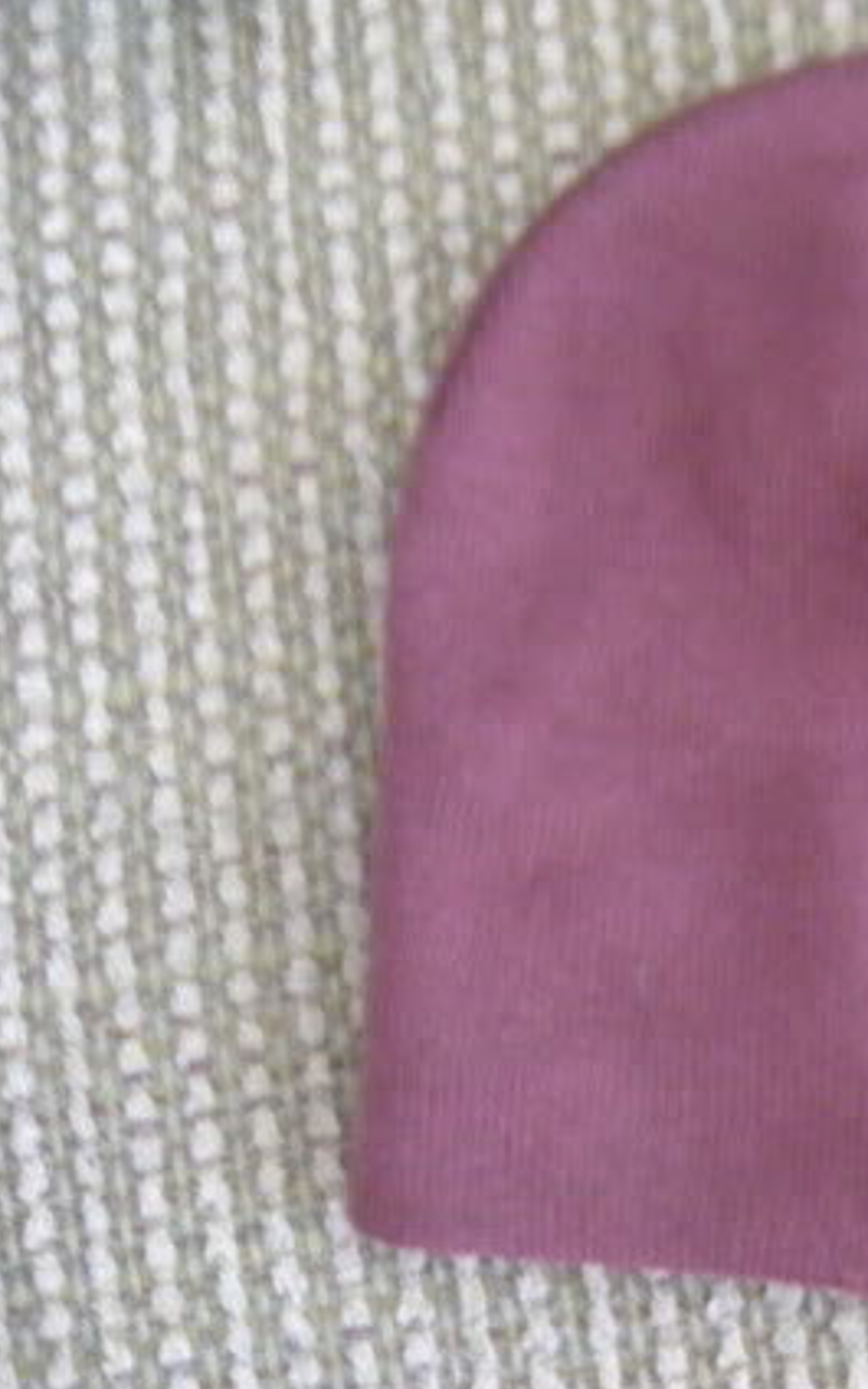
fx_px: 2120
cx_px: 1025
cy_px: 698
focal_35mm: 56
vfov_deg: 36.3
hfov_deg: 21.6
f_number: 3.8
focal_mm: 5.9
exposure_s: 1/3.4
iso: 800
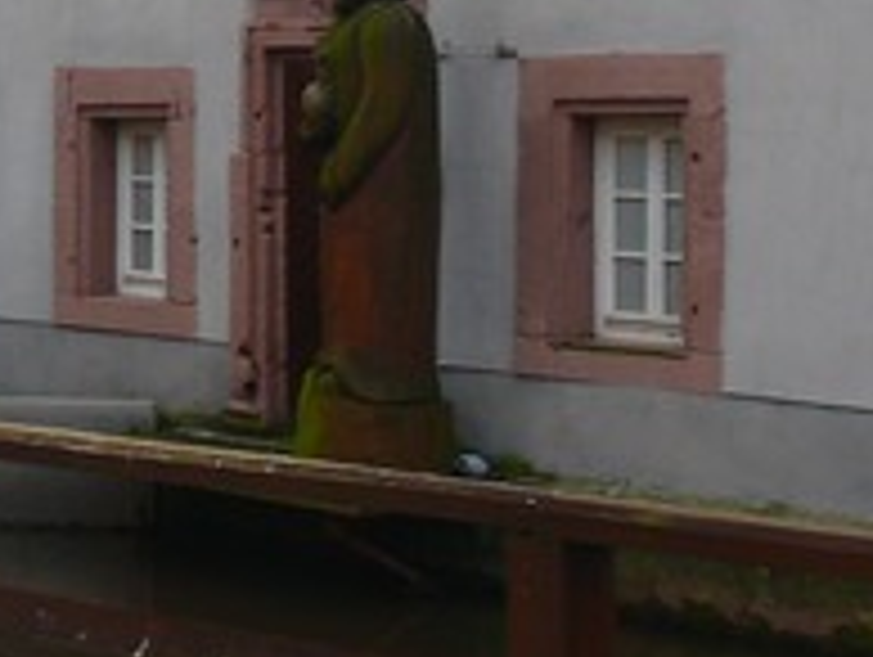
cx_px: -423
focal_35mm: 135
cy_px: -45
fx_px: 3409
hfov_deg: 13.7
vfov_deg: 10.9
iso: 100
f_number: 3.6
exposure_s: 1/100
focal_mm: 7.4
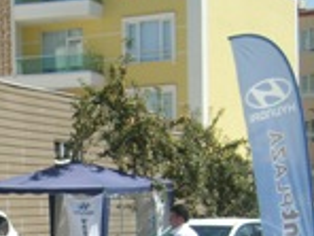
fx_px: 962
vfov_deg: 13.5
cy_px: 296
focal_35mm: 106
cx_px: 15
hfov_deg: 18.2
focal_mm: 5.8
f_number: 7.1
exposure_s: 1/323
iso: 50
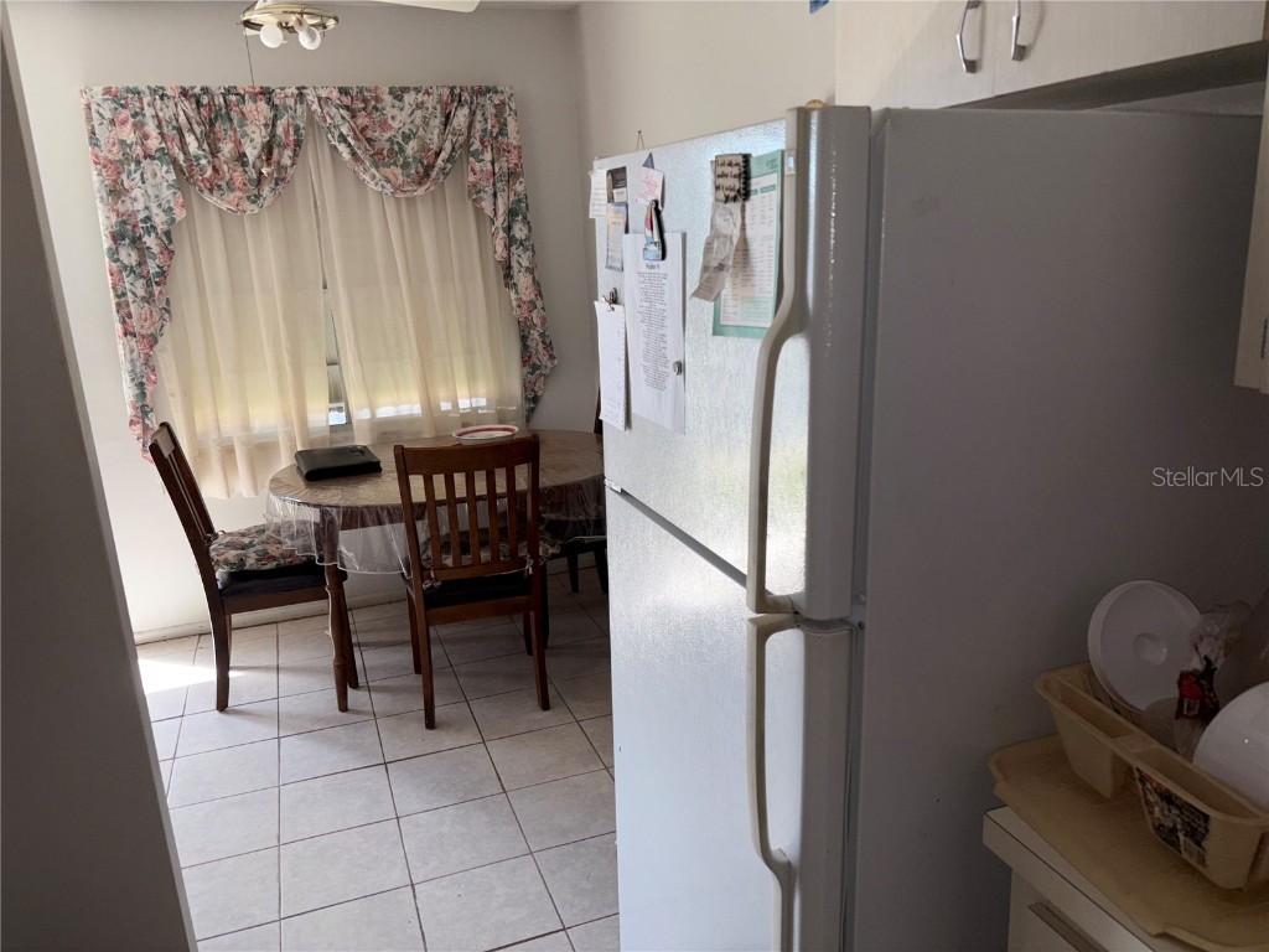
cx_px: 634
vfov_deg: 53.1
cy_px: 476
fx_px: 953
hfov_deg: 67.3
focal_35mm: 26
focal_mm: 5.96
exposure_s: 1/325
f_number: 1.6
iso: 32
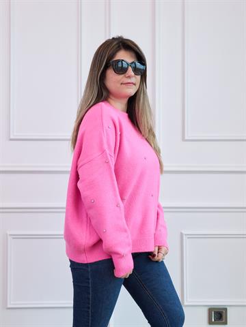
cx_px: 123
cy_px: 164
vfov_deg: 31.7
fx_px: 578
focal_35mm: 61
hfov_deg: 24.0
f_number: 5.6
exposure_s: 1/125
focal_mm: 28
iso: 500
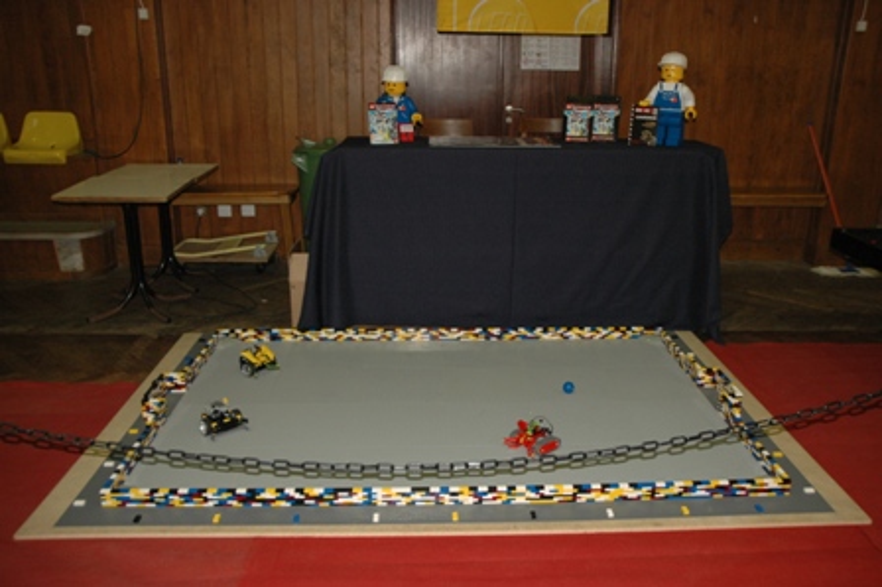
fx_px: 808
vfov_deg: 39.9
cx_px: 441
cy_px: 294
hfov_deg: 57.3
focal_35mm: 33
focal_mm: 22
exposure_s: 1/60
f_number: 3.8
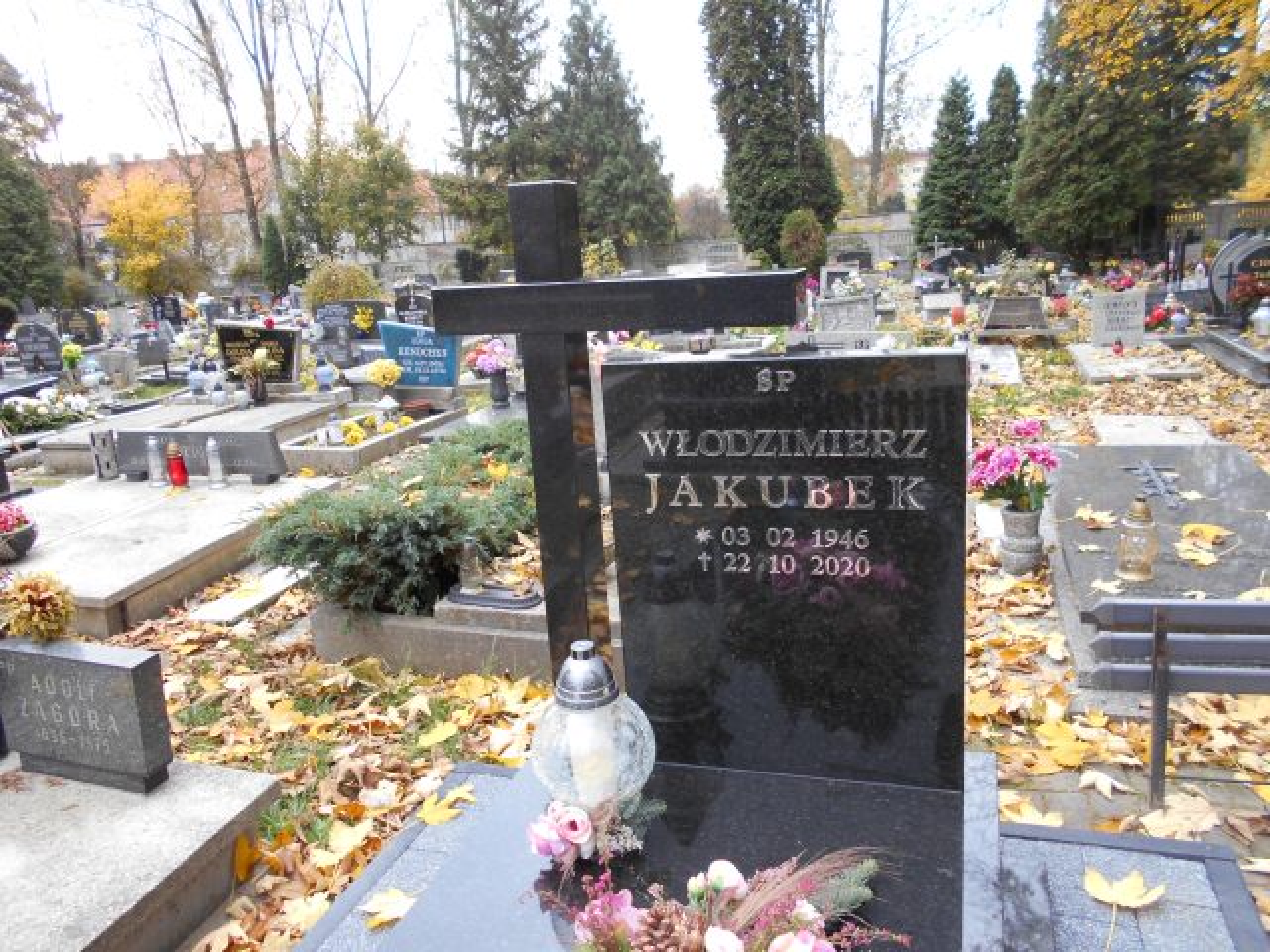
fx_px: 954
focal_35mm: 26
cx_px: 635
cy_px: 476
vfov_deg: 53.1
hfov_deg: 67.3
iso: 80
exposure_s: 1/30
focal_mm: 4.6
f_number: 3.2
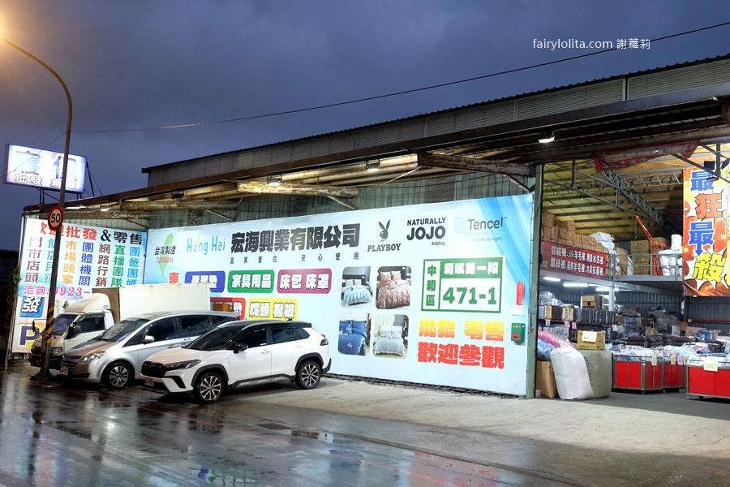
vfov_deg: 37.9
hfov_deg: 54.4
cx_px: 365
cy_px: 244
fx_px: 710
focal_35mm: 35
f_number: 2.8
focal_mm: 23
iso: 2500
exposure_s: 1/110
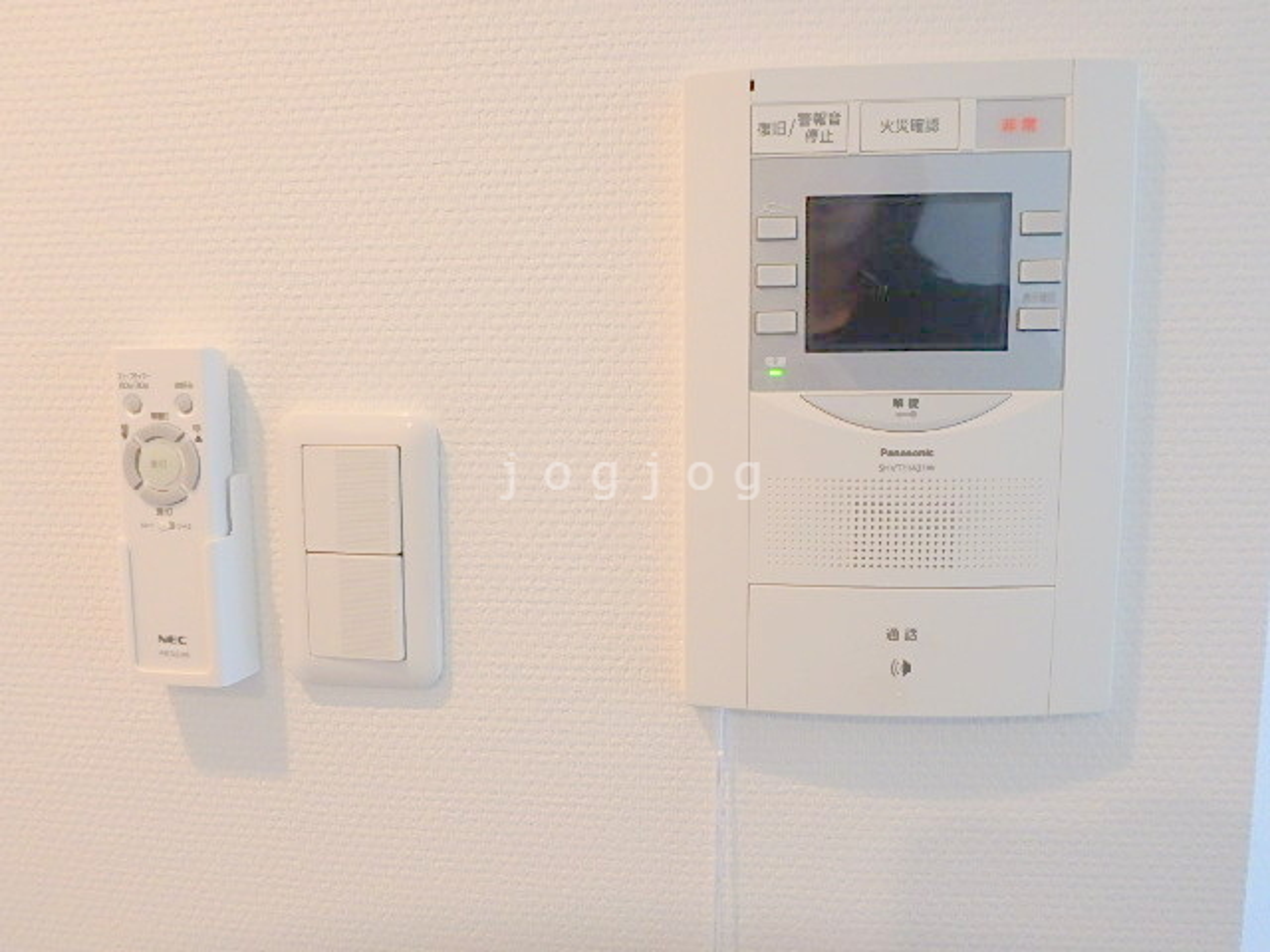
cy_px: 476
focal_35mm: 21
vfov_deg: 63.4
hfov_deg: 79.0
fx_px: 770
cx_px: 635
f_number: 3.5
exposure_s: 1/30
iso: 400
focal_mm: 3.7
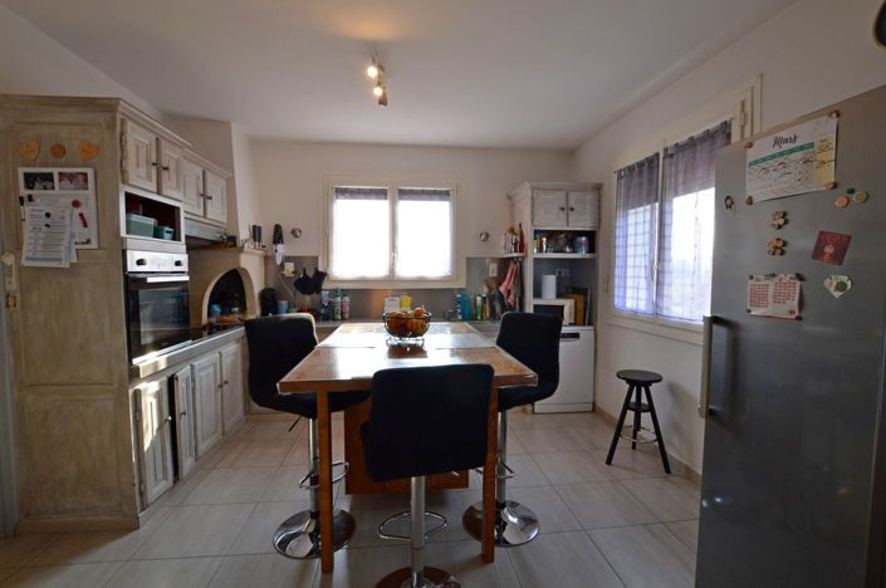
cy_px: 294
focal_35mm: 15
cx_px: 443
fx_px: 369
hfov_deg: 100.5
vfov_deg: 77.2
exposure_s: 1/100
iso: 400
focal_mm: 10
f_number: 5
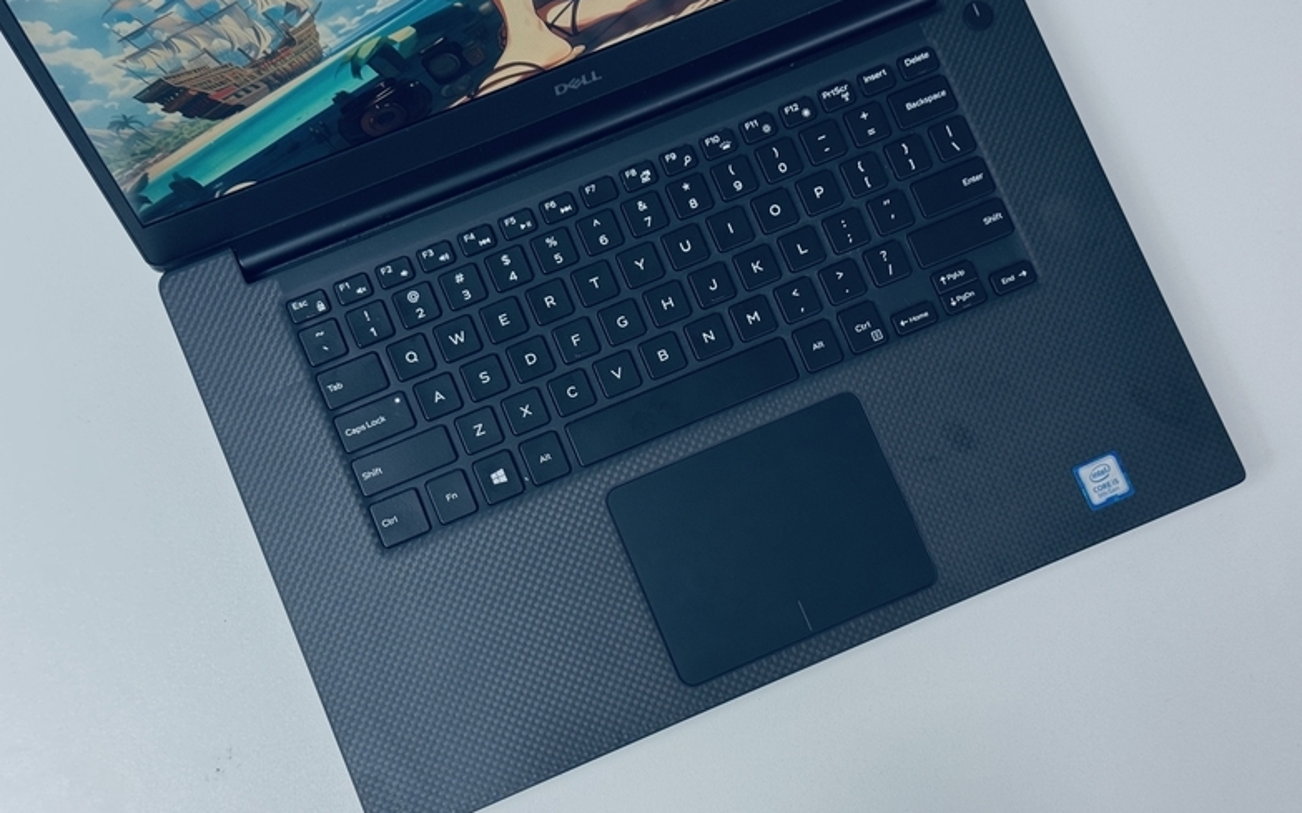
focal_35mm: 52
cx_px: 662
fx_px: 1845
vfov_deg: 24.9
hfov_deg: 38.9
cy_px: 399
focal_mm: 6.76
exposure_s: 1/100
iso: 80
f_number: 1.78
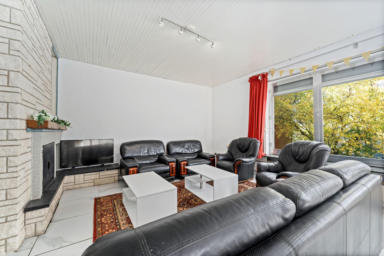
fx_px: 149
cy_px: 128
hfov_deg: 104.3
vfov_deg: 81.2
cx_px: 192
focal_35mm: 14
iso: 250
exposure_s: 1/1.25
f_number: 11
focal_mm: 14
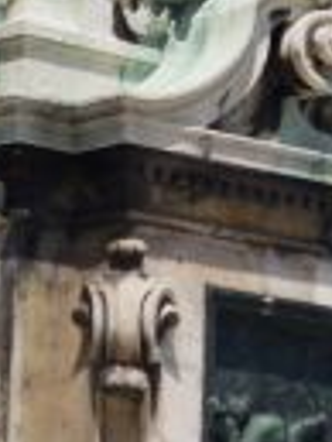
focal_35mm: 255
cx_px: 221
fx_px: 3256
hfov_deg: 5.8
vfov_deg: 7.6
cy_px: -192
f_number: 10.8
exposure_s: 1/180
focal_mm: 10.5
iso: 80
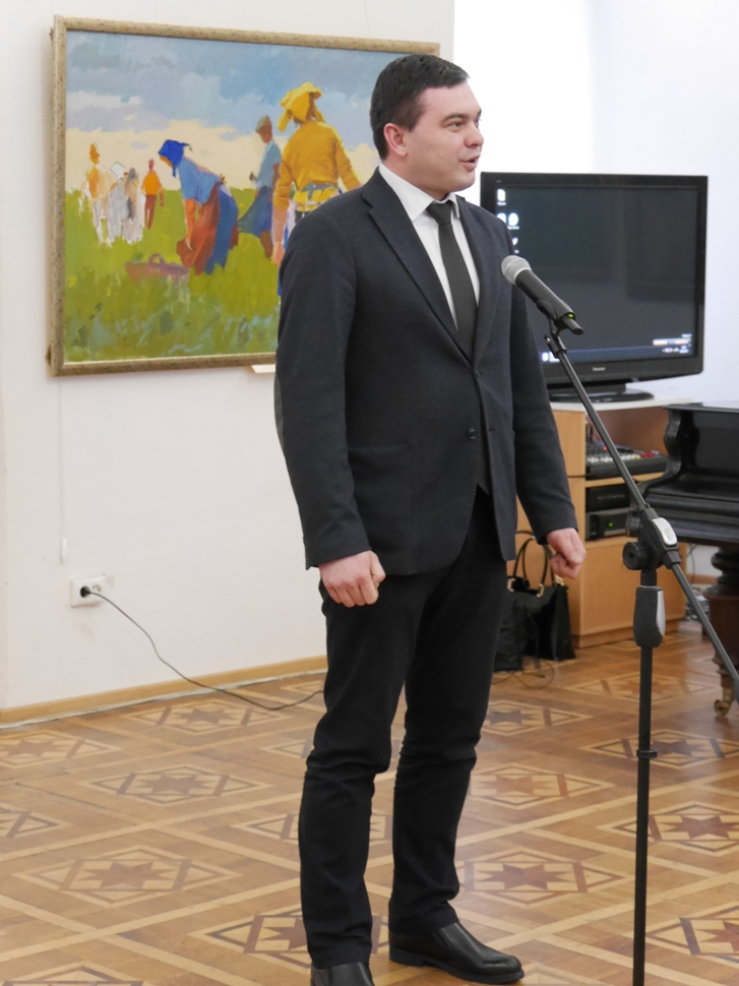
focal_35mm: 80
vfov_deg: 24.4
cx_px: 370
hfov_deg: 18.4
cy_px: 493
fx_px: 2278
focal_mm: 40
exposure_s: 1/80
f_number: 4.7
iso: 3200
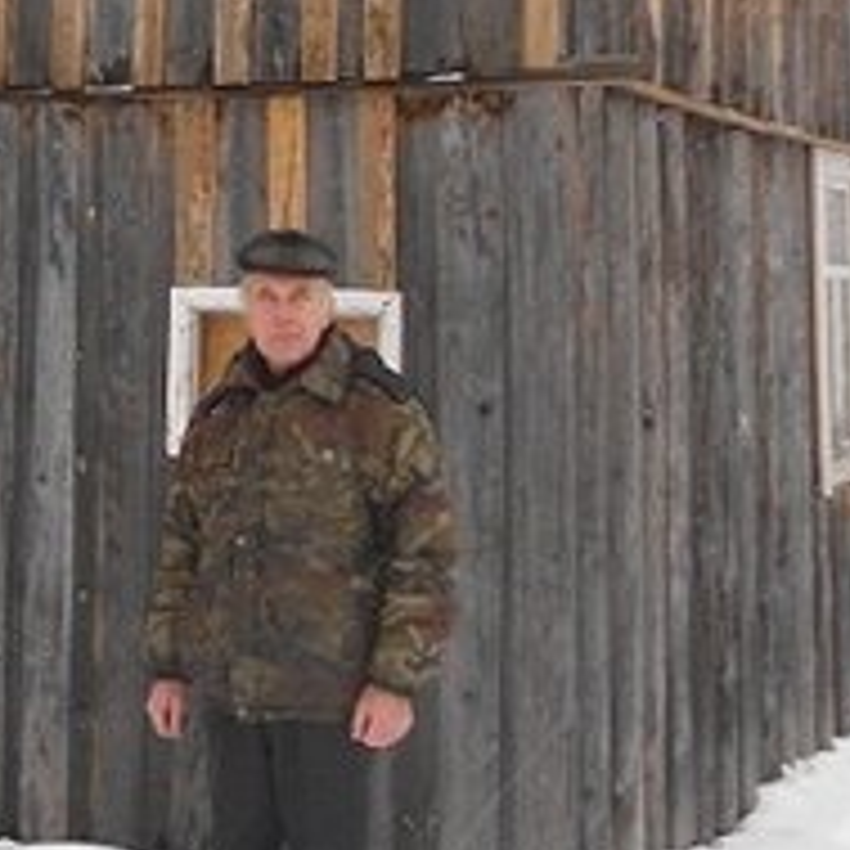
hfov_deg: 19.3
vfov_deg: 19.7
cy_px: 157
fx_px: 2417
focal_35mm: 87
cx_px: -22
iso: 80
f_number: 3.4
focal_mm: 5.3
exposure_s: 1/125
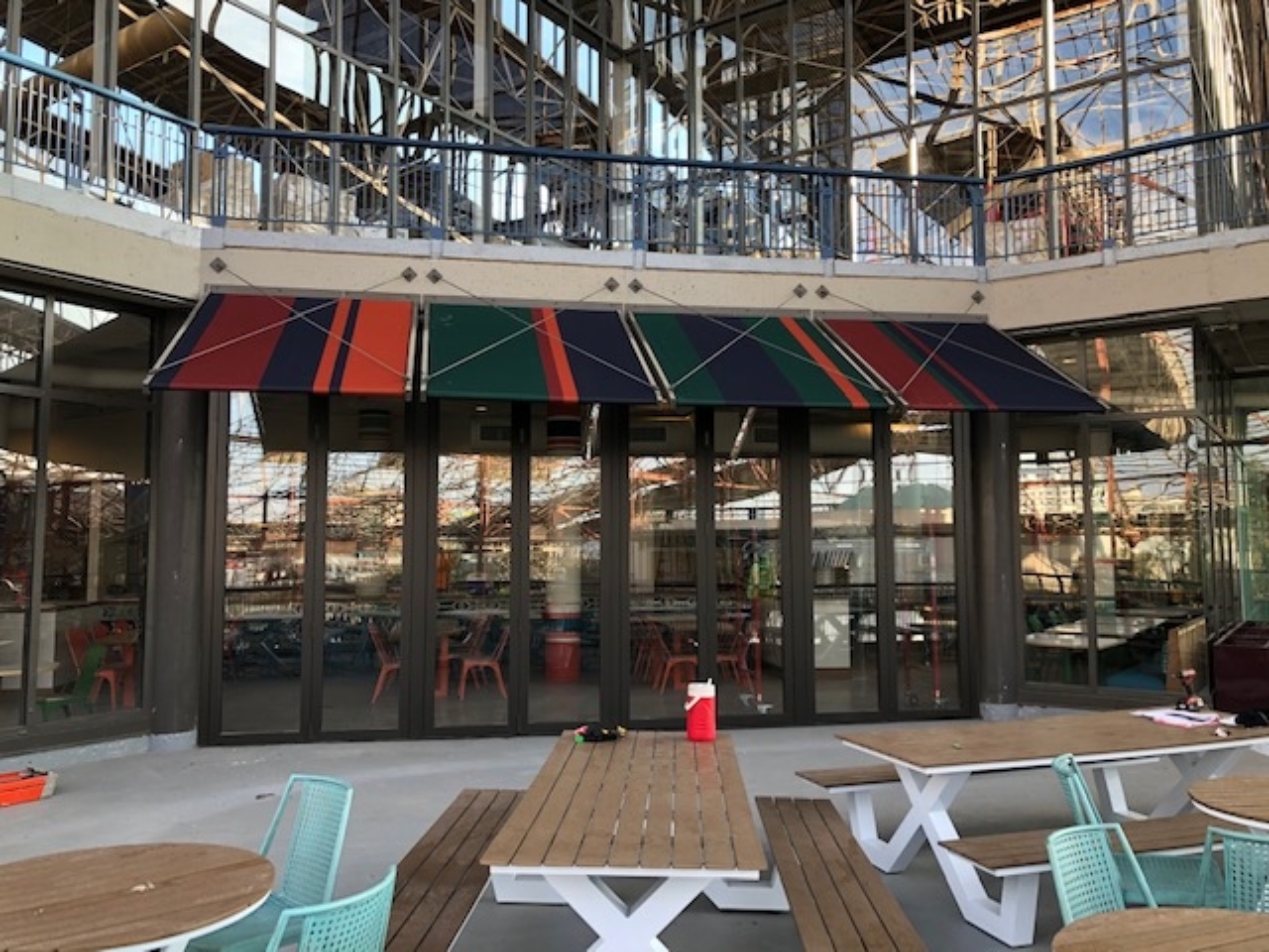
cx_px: 634
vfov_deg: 49.7
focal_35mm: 28
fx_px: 1026
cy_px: 476
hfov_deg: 63.4
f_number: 1.8
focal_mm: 3.99
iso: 40
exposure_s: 1/120
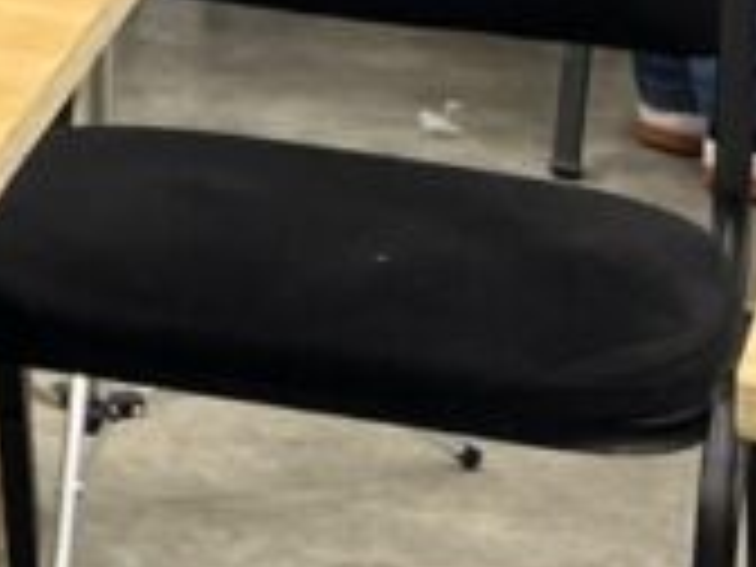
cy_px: -727
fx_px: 4237
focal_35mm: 194
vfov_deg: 7.2
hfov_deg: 8.5
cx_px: -1526
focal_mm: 5.7
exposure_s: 1/60
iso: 64
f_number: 1.5
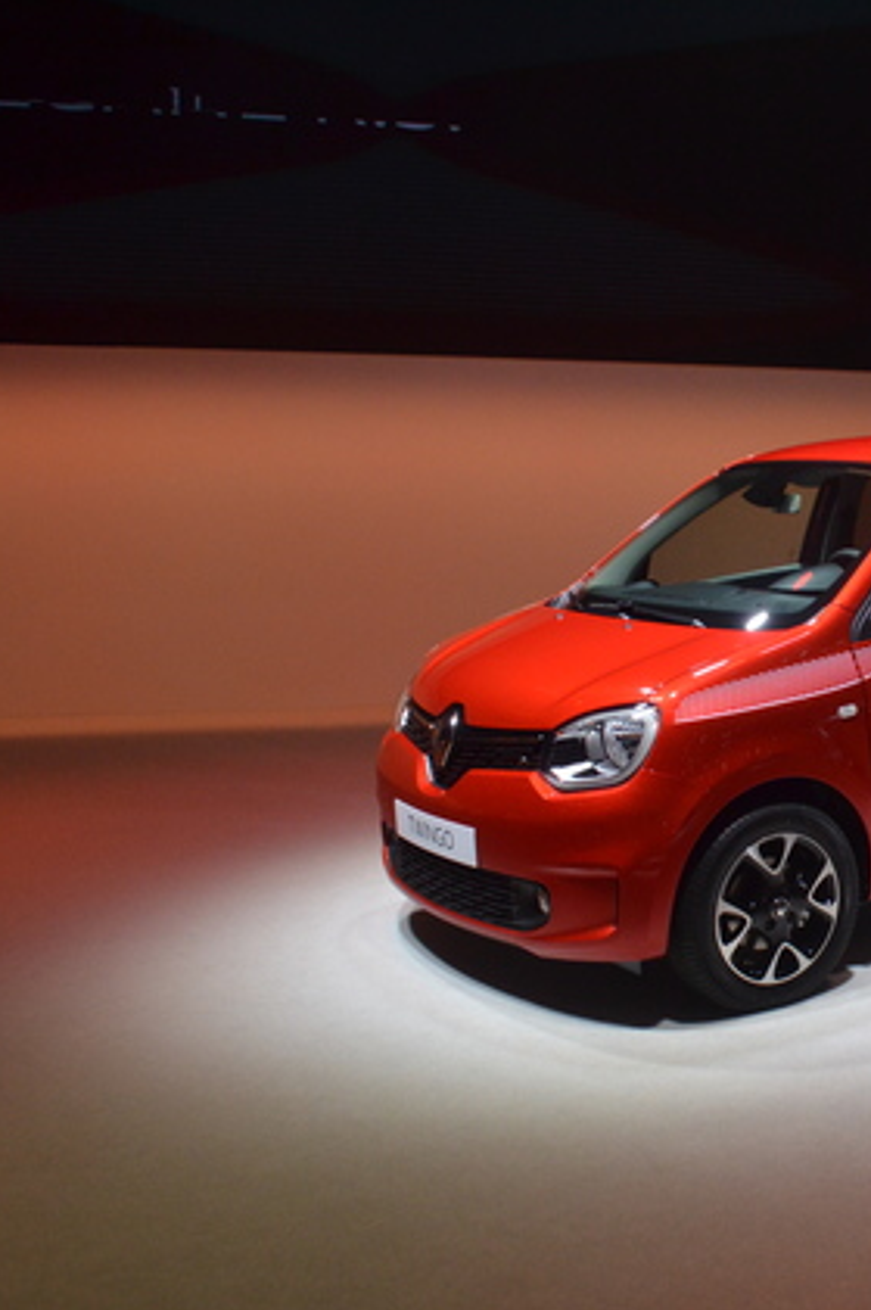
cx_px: 855
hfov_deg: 30.5
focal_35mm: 41
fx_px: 1490
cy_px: 653
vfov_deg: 47.4
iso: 1600
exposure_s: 1/500
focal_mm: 18
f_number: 9
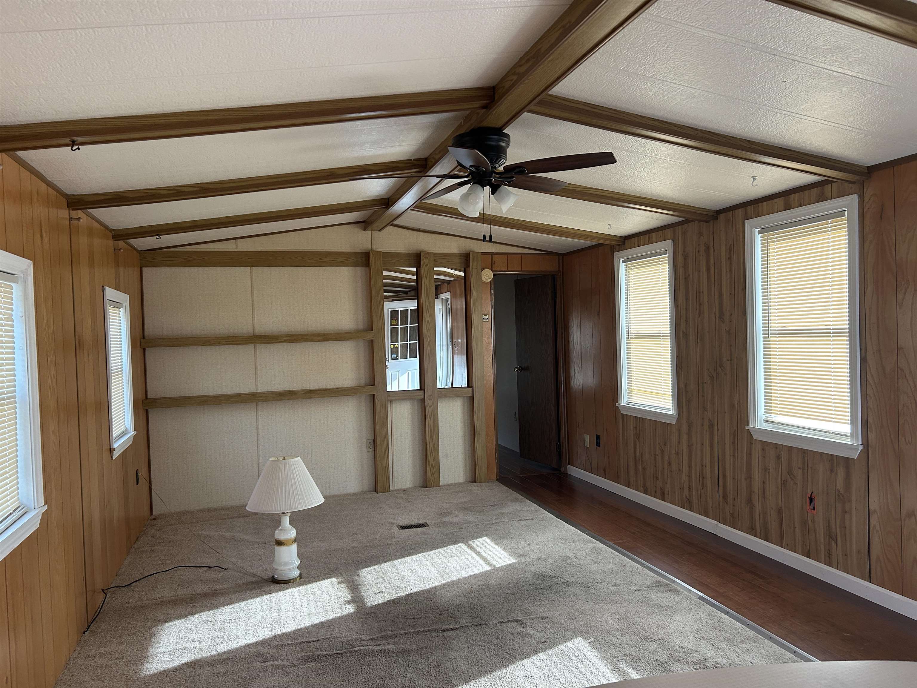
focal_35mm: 26
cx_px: 458
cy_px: 344
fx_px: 689
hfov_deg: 67.3
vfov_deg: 53.1
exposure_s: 1/120
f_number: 1.5
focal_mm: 5.7
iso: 125
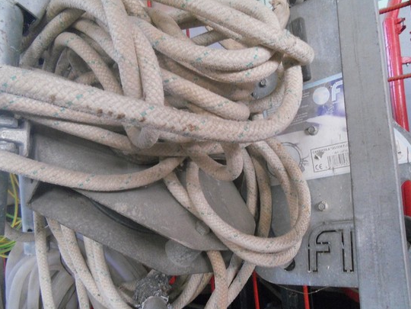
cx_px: 214
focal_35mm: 30
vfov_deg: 46.8
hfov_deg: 59.9
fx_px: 356
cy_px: 156
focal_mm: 4.9
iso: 400
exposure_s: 1/30
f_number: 3.2
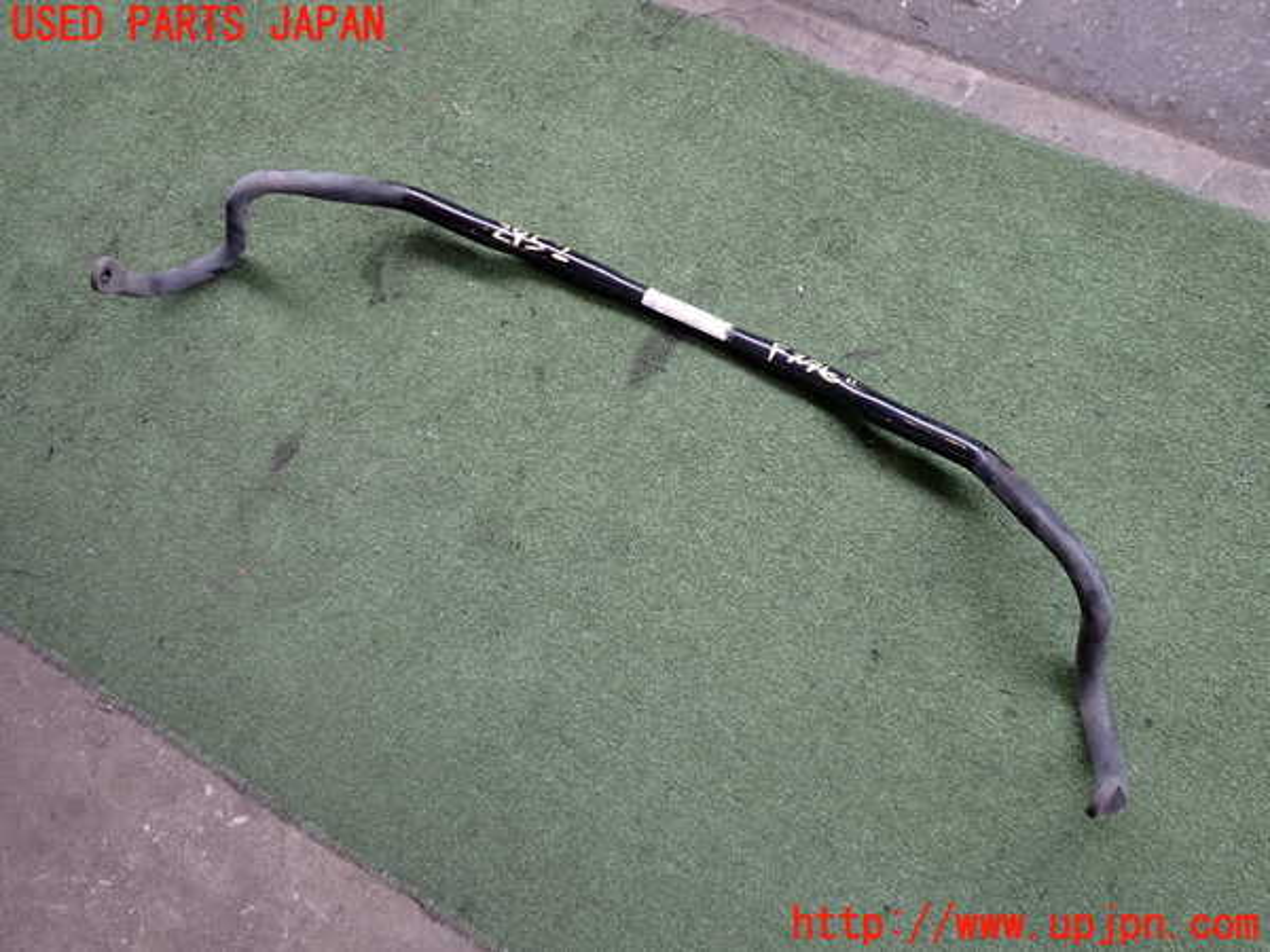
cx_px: 635
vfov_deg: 46.8
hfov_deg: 60.0
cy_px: 476
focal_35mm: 30
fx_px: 1101
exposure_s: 1/125
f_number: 2.3
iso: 100
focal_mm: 5.4
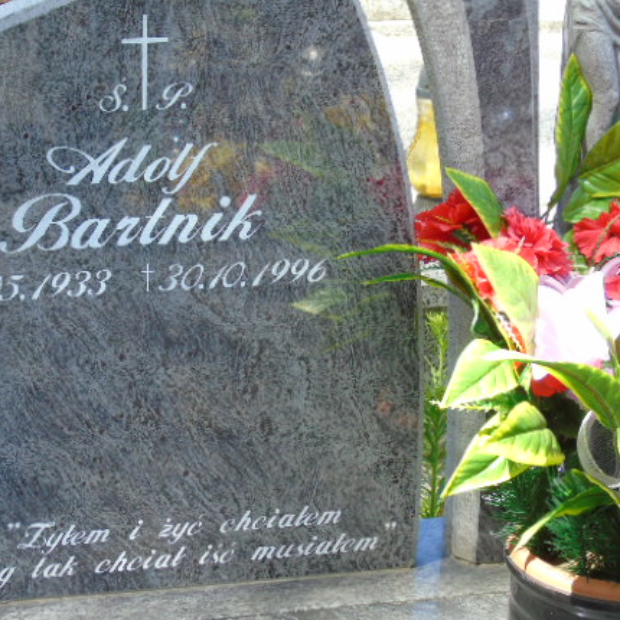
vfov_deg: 16.1
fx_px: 2188
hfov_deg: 16.1
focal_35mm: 108
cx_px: 199
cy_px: 277
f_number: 4.1
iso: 80
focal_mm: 15
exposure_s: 1/125
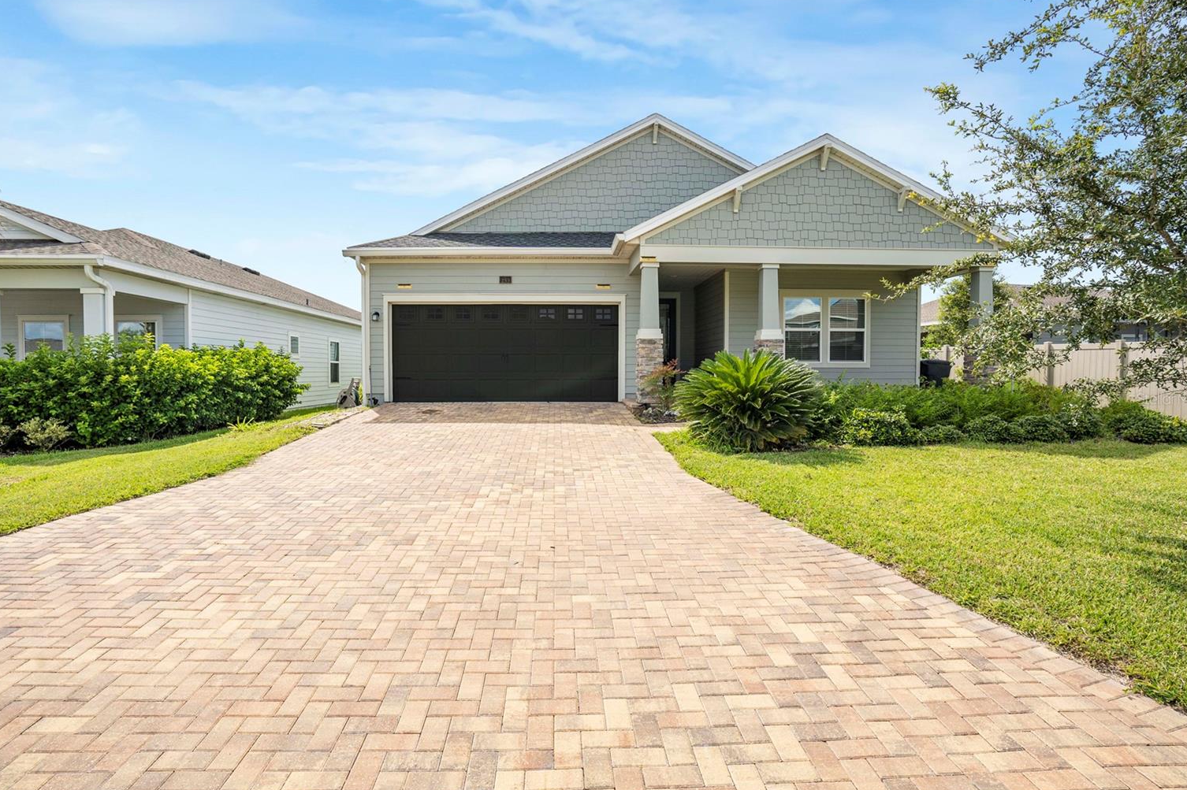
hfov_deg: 93.3
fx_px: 560
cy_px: 399
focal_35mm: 17
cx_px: 576
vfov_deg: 70.4
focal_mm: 16
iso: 160
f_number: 9
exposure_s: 1/320
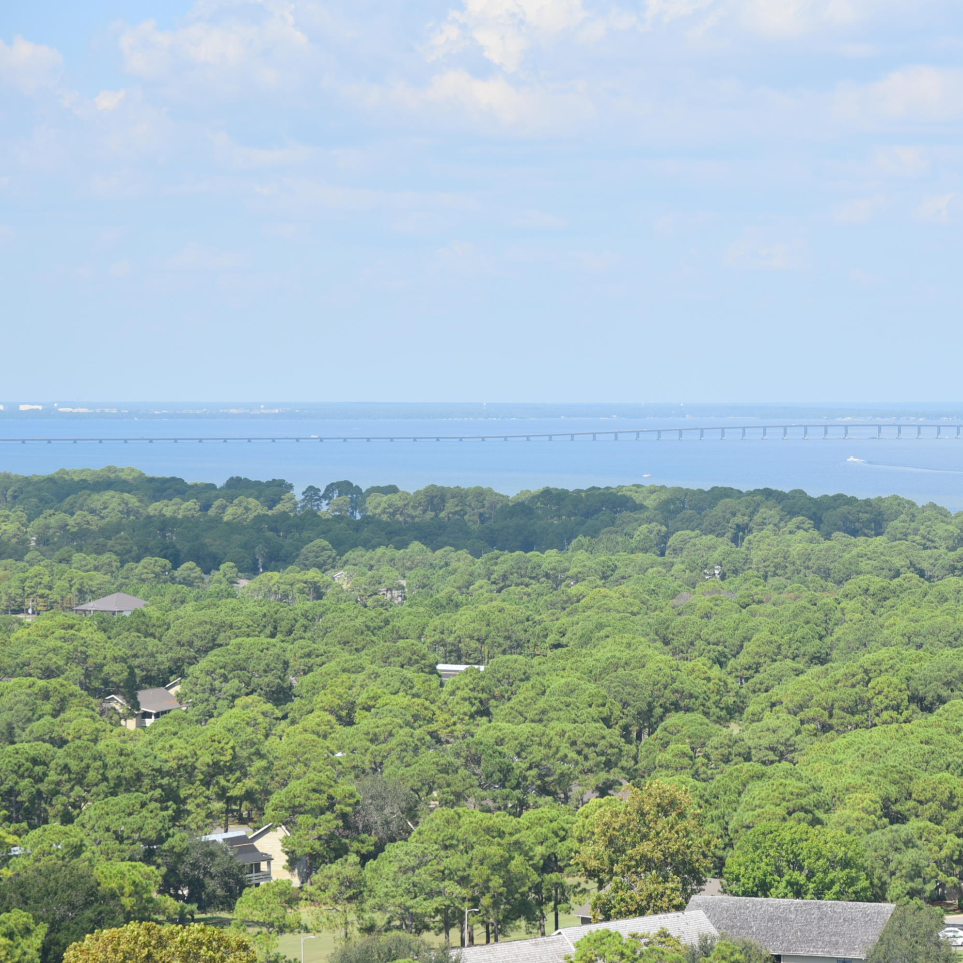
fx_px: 4847
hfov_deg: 11.3
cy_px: 481
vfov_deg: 11.3
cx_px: 710
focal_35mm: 154
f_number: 7.1
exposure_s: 1/800
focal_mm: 120
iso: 200
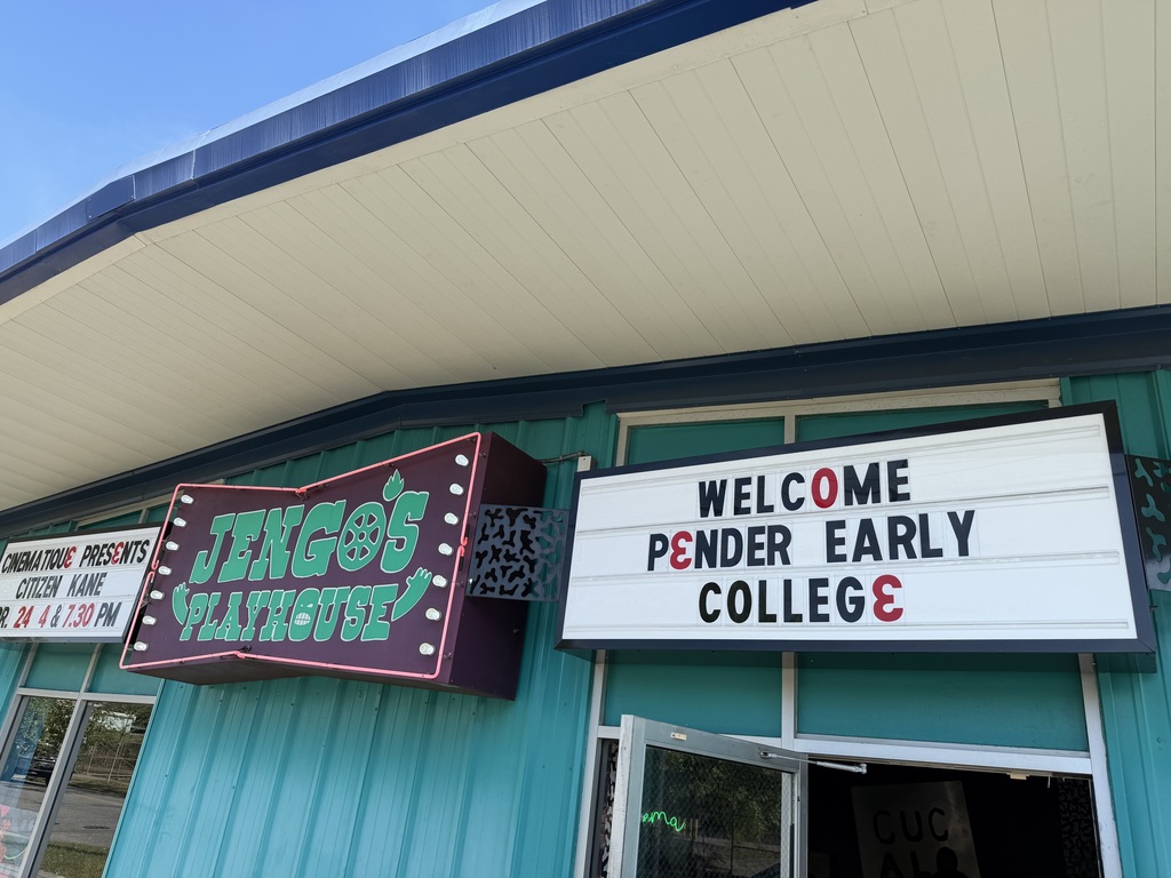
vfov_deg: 56.8
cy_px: 439
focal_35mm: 24
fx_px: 812
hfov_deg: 71.6
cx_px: 586
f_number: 1.78
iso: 80
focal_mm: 6.76
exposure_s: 1/1553
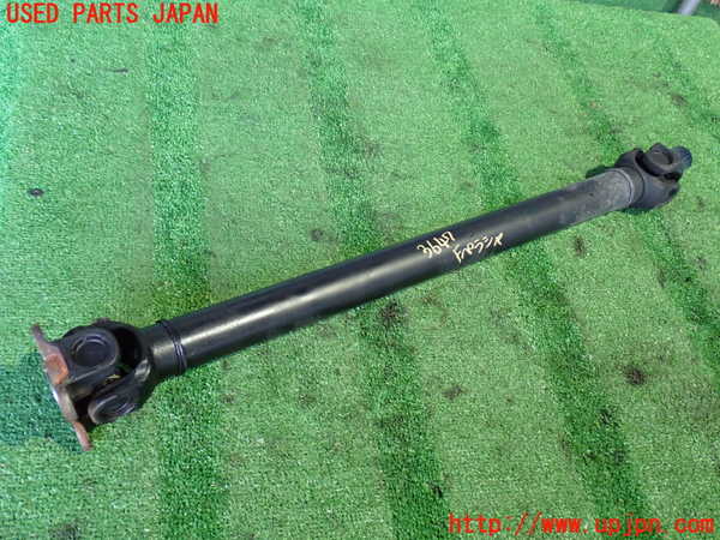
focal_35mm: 38
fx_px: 790
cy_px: 270
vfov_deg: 37.7
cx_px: 360
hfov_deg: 49.0
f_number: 2.7
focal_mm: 6.83
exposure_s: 1/40
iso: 800
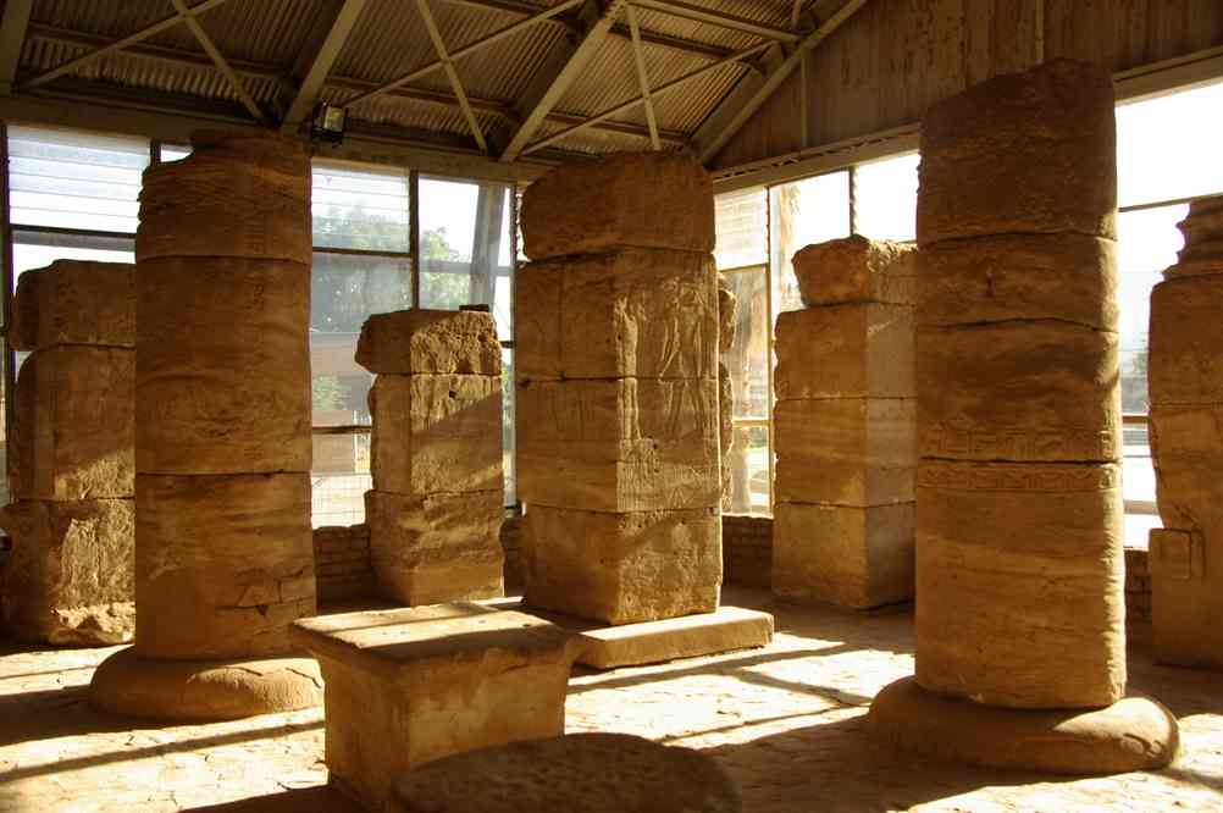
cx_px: 612
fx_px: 1273
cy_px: 406
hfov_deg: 51.3
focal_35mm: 38
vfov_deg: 35.4
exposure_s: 1/60
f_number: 5.6
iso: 100
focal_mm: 25
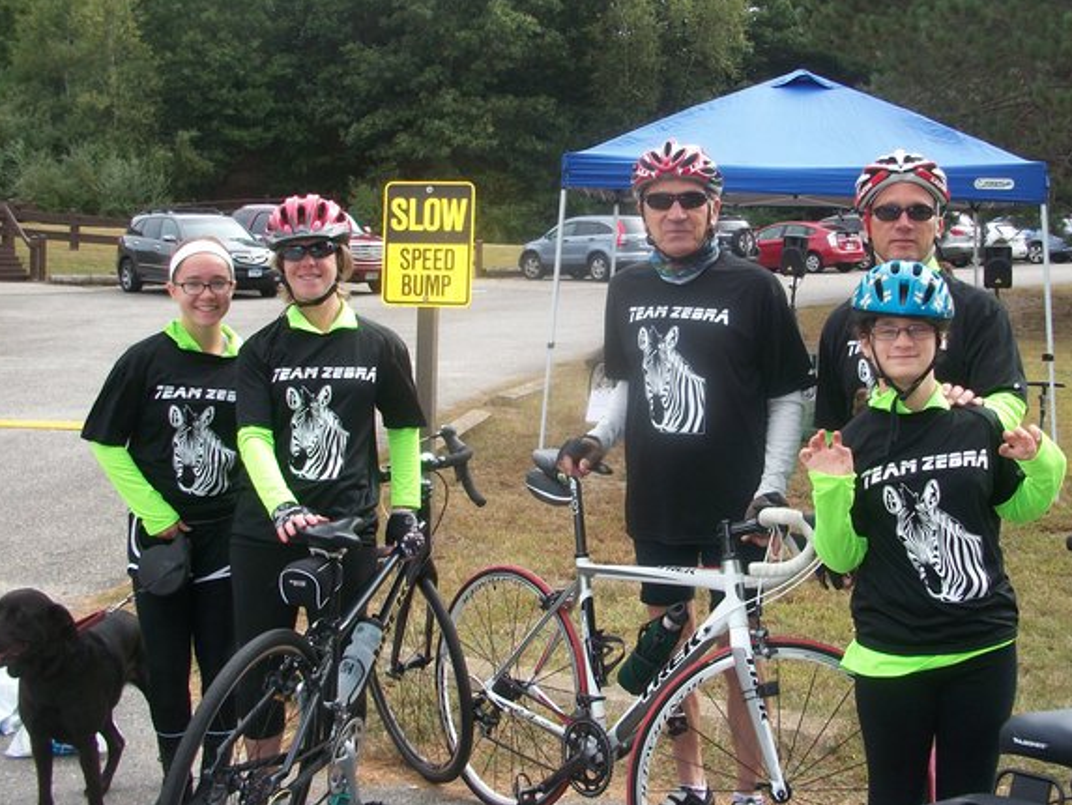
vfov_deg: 32.9
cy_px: 397
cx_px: 621
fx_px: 1363
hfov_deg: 42.8
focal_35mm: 44
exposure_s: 1/500
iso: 80
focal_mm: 6.3
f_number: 3.1
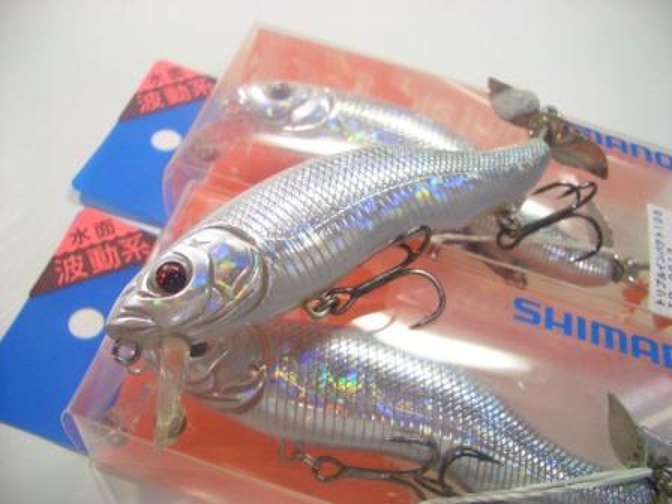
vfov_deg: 40.7
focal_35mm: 35
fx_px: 679
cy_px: 252
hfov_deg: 52.6
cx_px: 336
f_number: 2.6
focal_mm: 5.8
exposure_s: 1/100
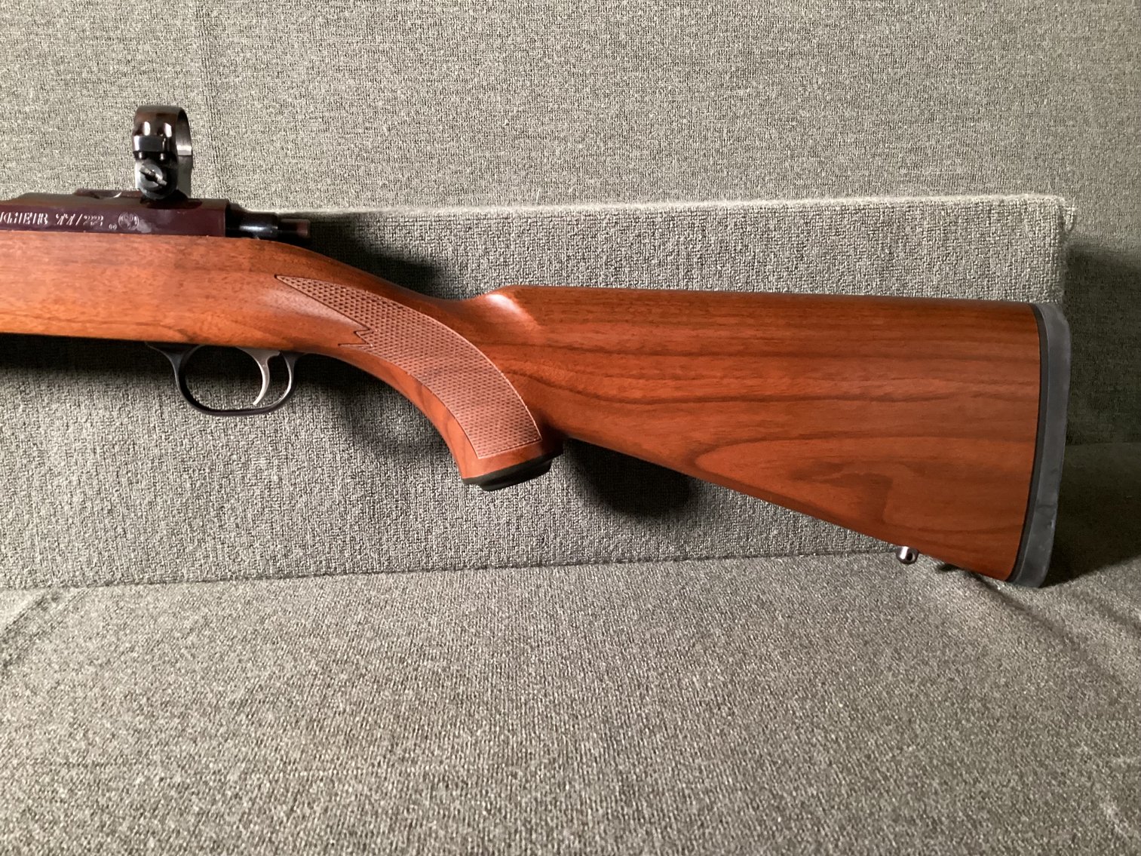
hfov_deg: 58.3
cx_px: 570
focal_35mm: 31
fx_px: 1022
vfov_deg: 45.4
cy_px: 428
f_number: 2.4
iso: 500
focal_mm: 3.3
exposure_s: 1/25
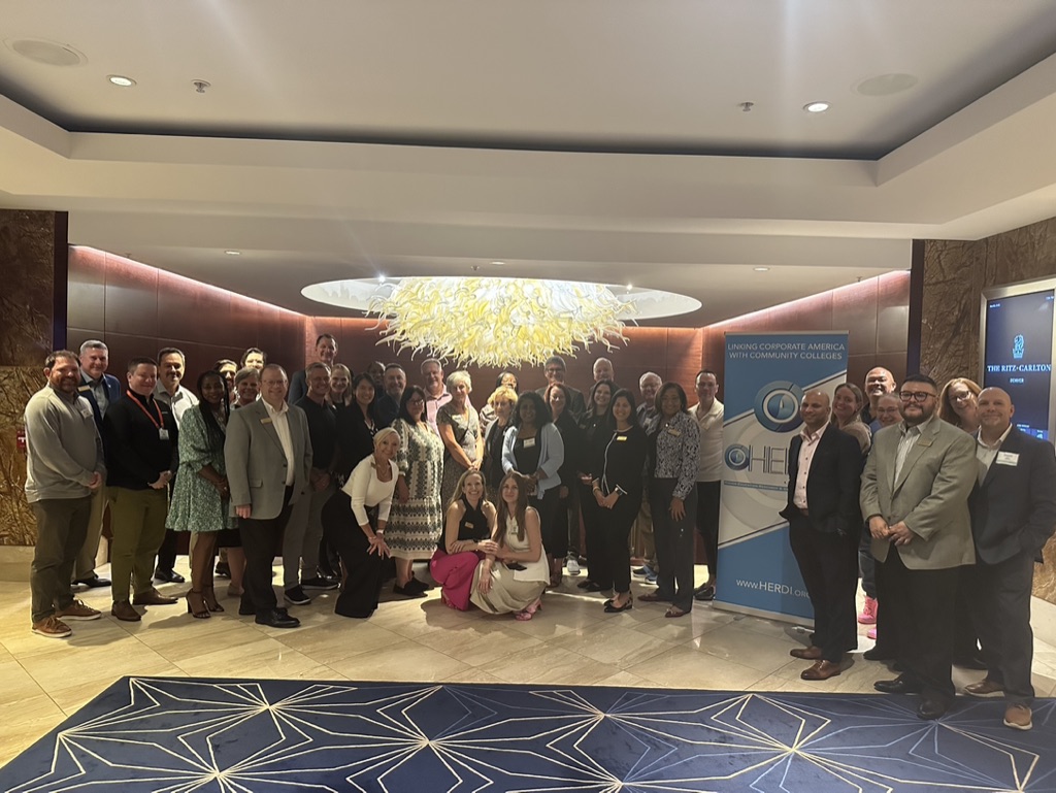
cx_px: 528
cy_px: 396
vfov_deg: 56.9
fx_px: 732
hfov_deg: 71.6
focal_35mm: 24
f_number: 1.78
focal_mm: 6.86
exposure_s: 1/40
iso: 800
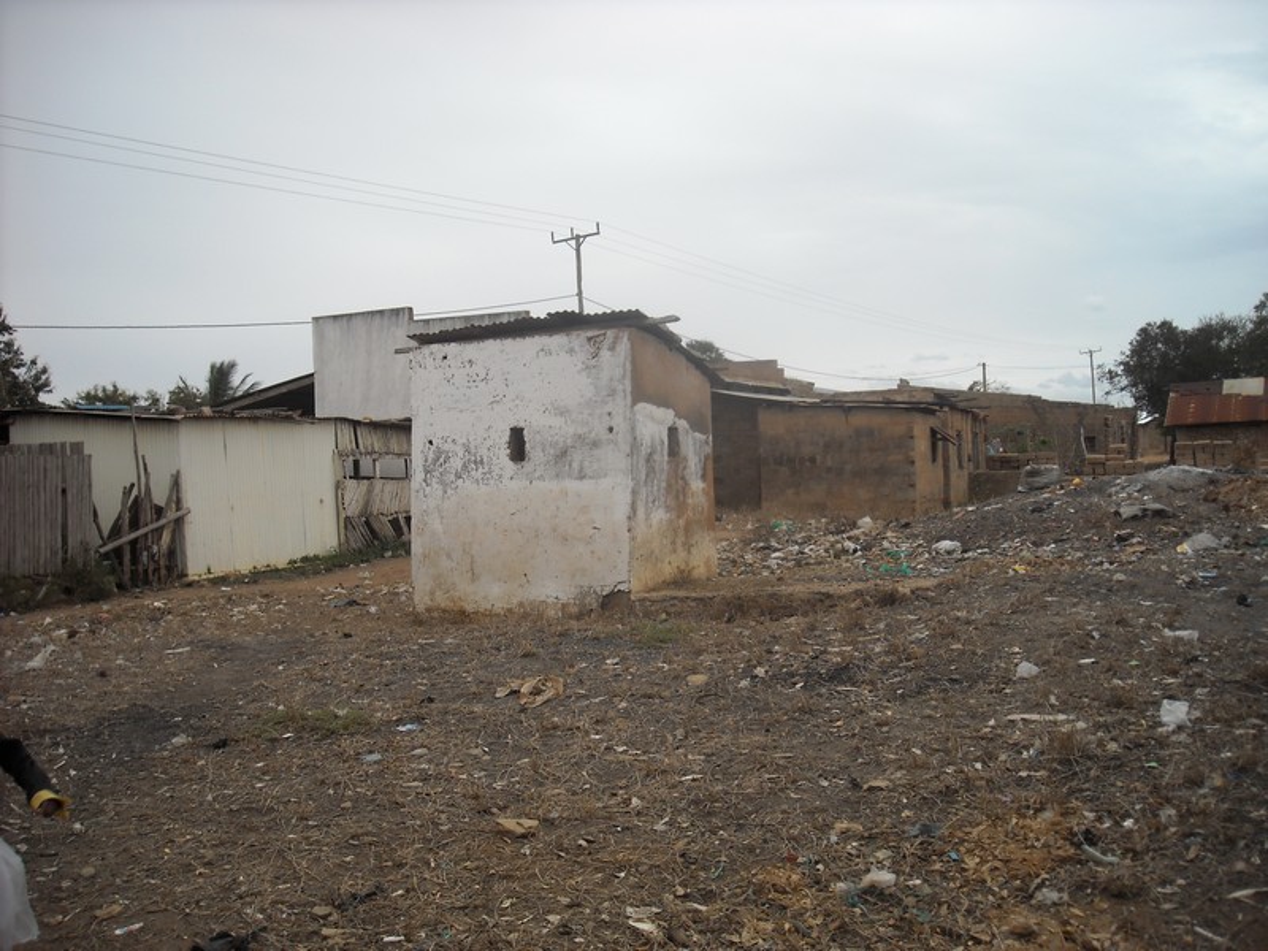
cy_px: 476
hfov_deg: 52.6
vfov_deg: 40.7
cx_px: 634
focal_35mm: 35
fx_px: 1282
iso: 64
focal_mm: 5.7
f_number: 5.6
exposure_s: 1/272
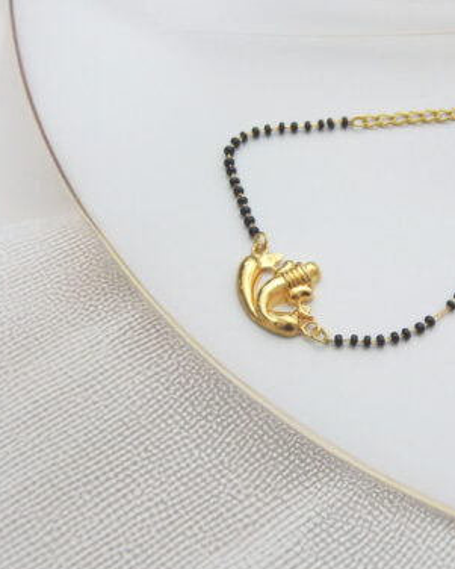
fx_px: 1127
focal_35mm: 67
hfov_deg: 22.6
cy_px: 291
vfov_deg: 28.3
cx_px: 342
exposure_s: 1/30
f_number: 3.6
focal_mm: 7.7
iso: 400
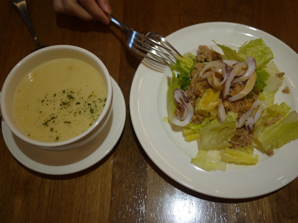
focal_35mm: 40
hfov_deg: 46.8
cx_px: 149
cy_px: 112
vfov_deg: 36.0
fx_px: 344
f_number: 1.7
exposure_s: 1/60
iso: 160
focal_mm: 20
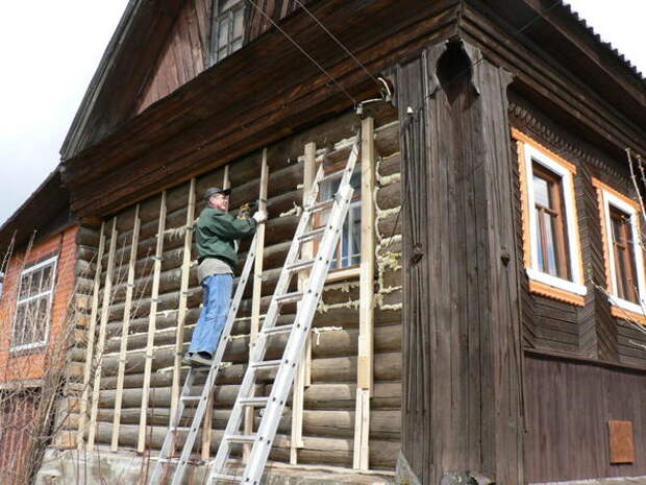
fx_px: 672
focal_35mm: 36
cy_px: 242
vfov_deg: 39.7
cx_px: 323
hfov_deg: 51.4
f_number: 4
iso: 80
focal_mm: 6
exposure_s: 1/250
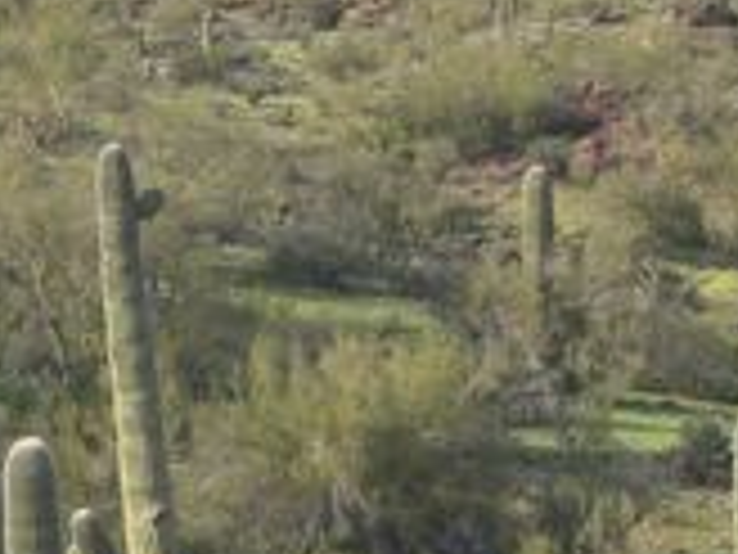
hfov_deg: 5.8
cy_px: 549
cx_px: 194
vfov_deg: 4.4
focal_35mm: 339
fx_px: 7227
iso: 50
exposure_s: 1/50
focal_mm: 18.3
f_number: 5
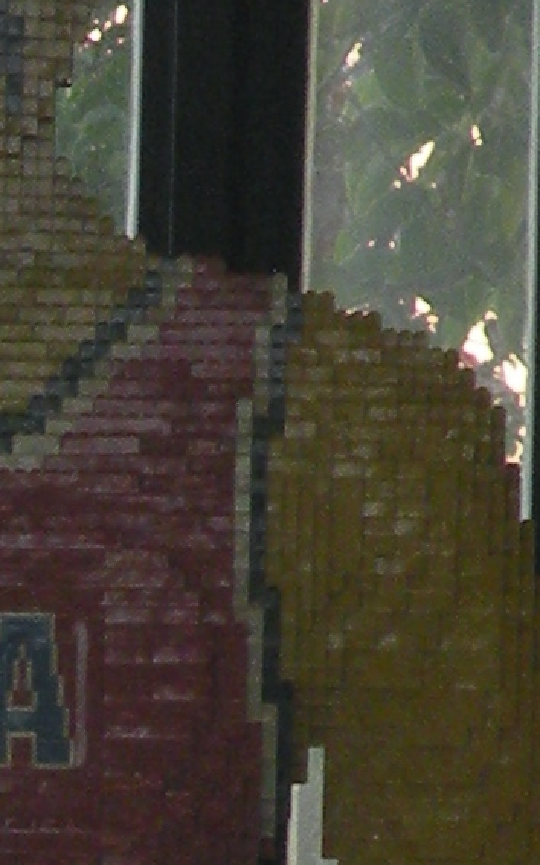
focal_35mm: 962
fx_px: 22669
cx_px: -915
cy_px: 1214
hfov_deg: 1.4
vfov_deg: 2.2
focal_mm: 25
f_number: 4.5
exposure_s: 1/59.8
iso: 126
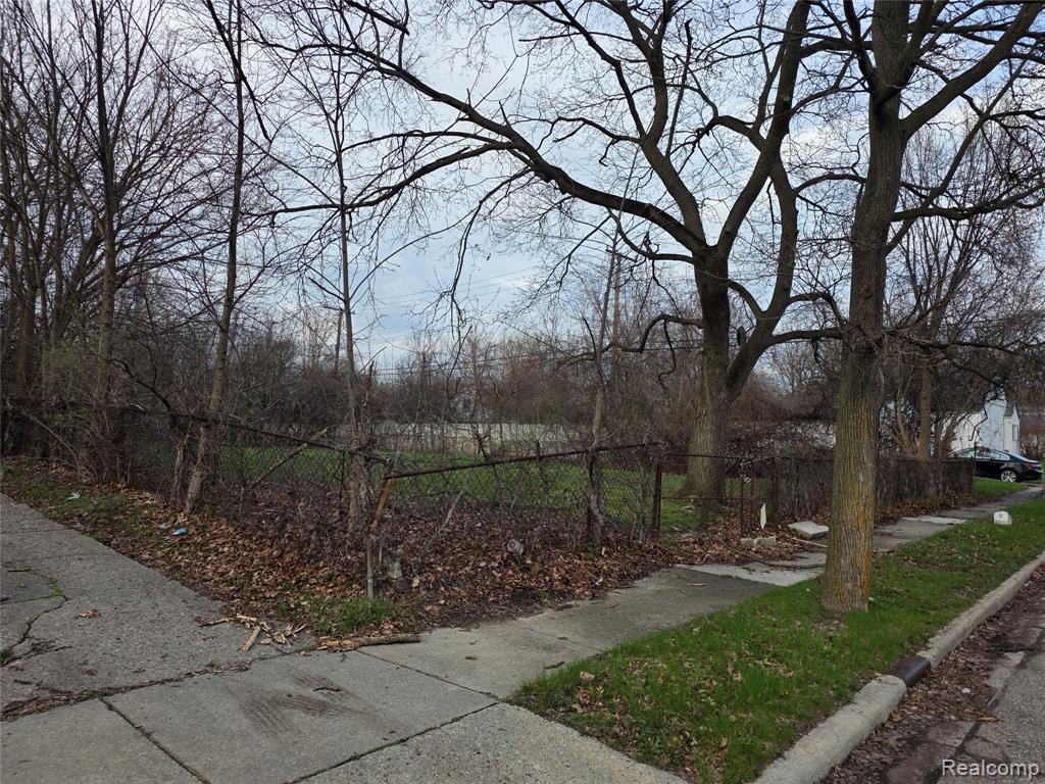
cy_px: 392
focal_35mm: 23
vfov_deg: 58.9
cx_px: 522
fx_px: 694
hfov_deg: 73.9
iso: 25
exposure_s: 1/359
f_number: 1.7
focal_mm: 6.25
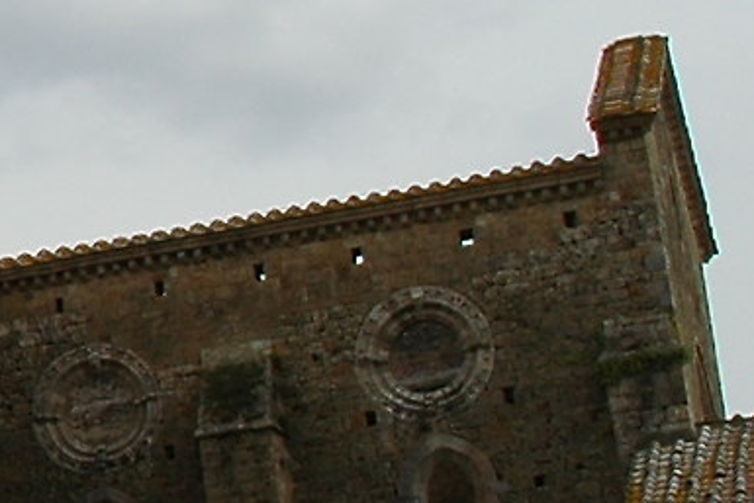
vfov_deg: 8.2
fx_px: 3520
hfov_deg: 10.2
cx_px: -1195
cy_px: 250
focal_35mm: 168
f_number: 7.1
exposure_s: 1/200
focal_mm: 18
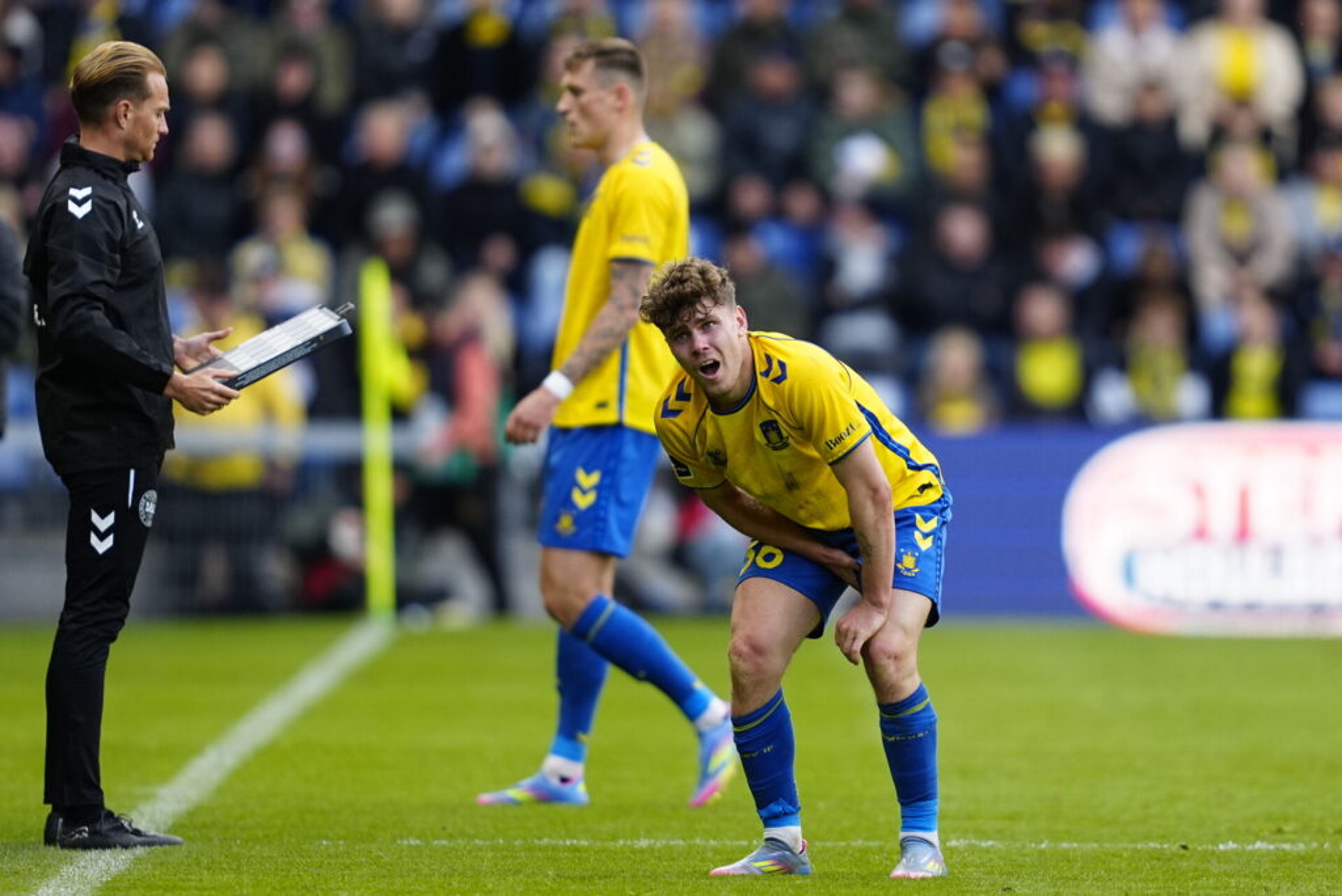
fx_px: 14919
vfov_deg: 3.4
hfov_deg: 5.2
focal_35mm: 400
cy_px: 448
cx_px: 671
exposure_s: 1/1250
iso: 500
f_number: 2.8
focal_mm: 400
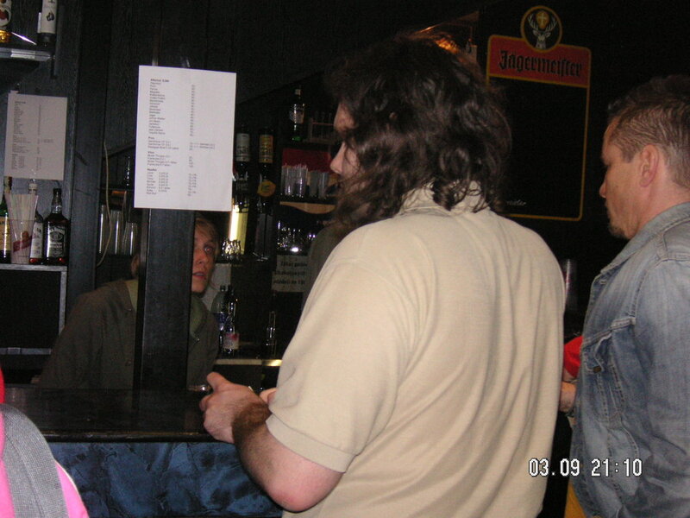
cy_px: 259
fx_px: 1056
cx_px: 345
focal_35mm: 53
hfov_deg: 36.2
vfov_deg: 27.5
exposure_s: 1/45
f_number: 3.6
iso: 160
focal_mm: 8.9
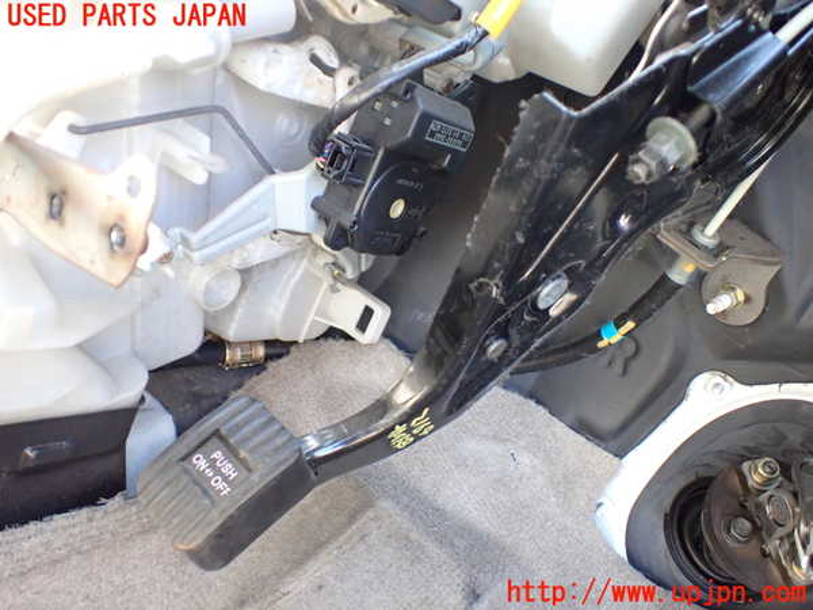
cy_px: 305
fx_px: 705
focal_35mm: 30
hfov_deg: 60.0
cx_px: 406
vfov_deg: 46.8
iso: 800
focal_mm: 5.4
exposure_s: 1/125
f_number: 2.3
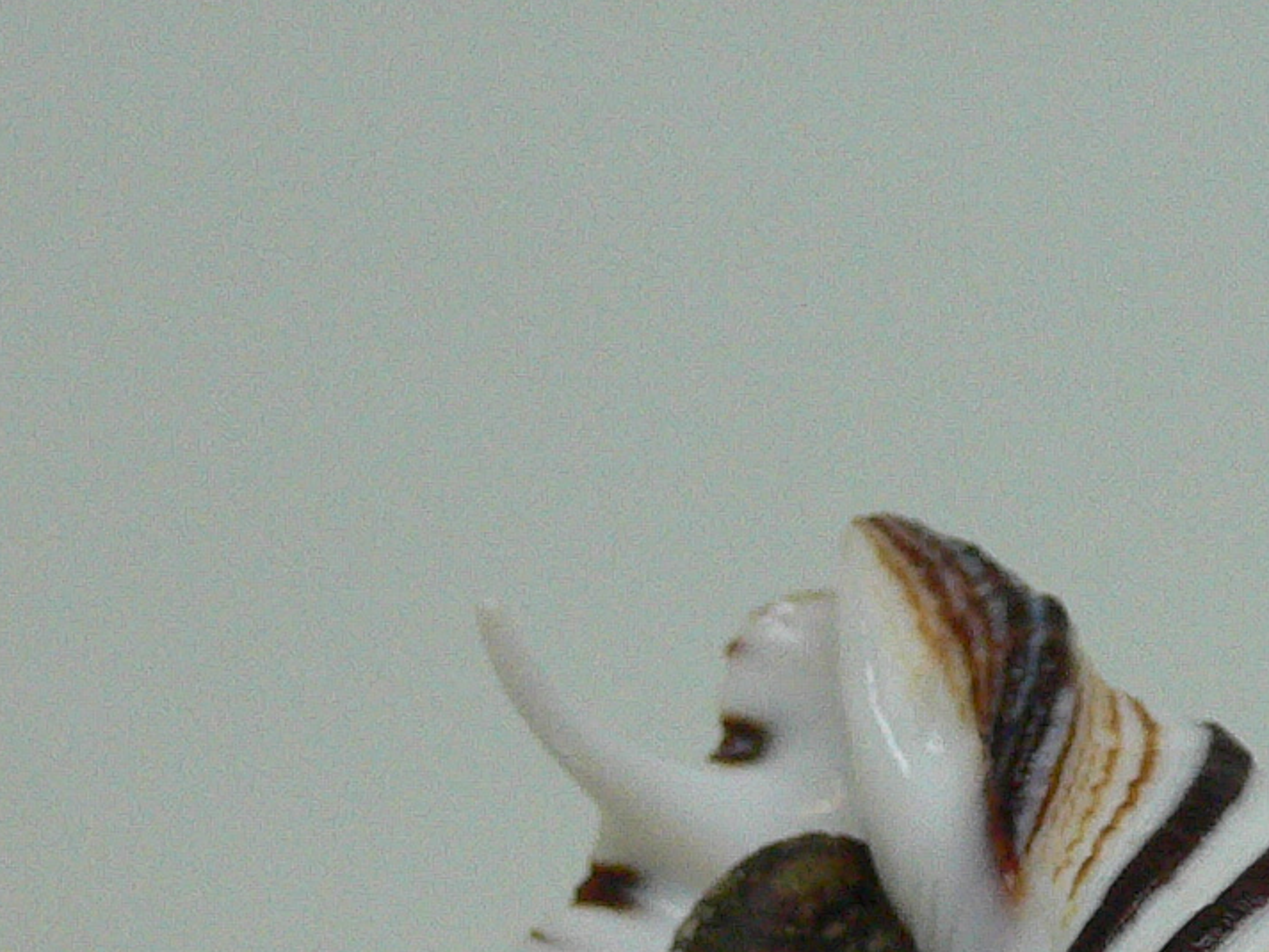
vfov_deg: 14.2
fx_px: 3630
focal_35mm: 99
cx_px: 1016
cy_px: 1322
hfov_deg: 19.6
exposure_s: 1/60
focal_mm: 4.6
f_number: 2.8
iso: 200
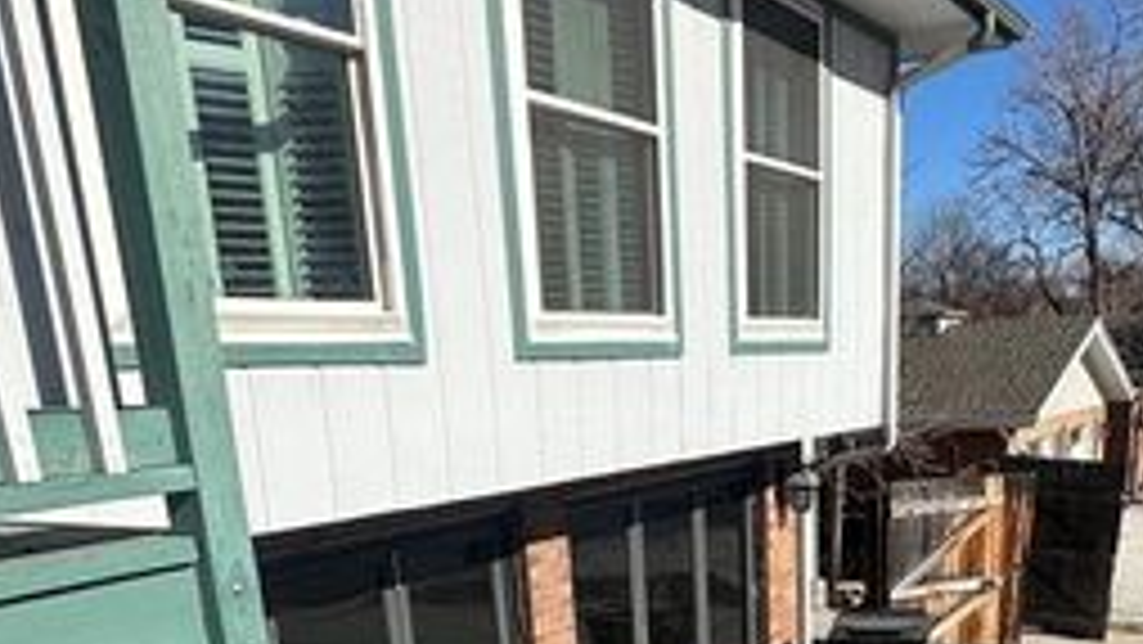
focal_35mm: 40
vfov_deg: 26.6
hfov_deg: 49.9
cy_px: 759
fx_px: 1213
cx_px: 724
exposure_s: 1/2817
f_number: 2.2
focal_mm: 2.22
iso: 50
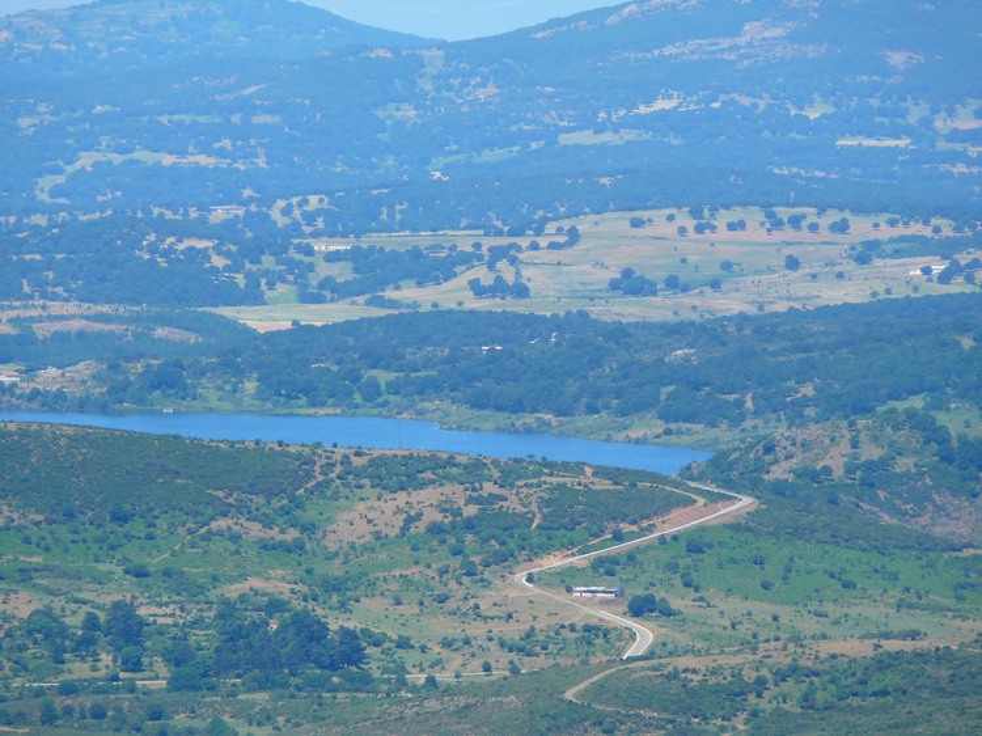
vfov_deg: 3.5
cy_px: 368
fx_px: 11911
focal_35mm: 420
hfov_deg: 4.7
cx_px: 491
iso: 100
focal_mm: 88.8
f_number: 5
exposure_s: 1/200
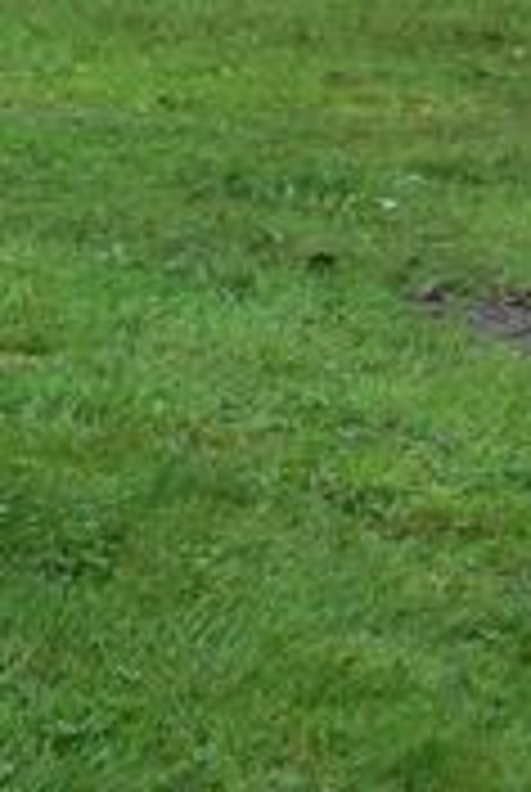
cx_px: -425
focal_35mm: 123
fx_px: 2711
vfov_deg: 14.4
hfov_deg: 10.5
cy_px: -684
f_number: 5.6
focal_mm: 20
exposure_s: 1/125
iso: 200
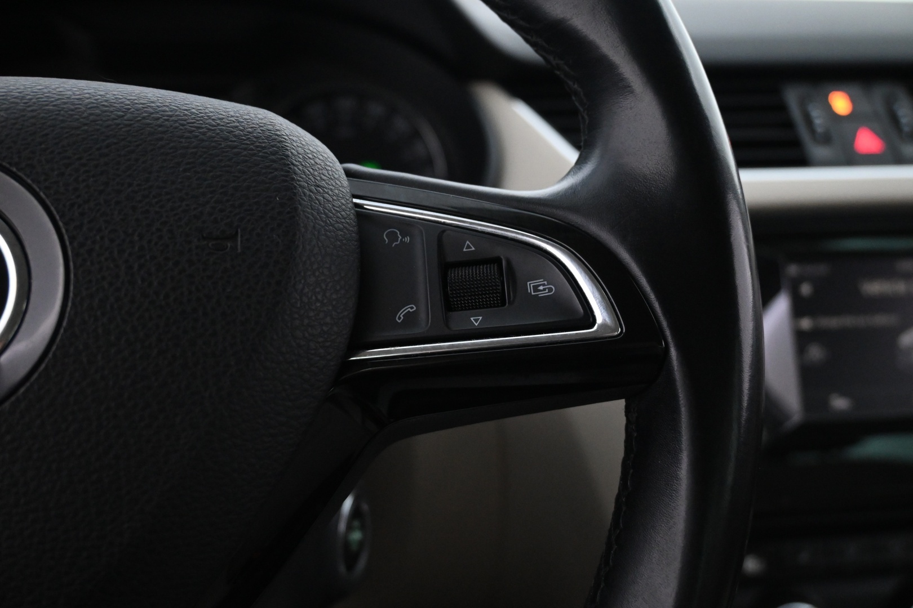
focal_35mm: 36
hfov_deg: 53.1
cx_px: 456
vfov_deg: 36.9
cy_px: 304
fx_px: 913
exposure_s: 1/40
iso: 3600
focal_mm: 24
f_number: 4.2
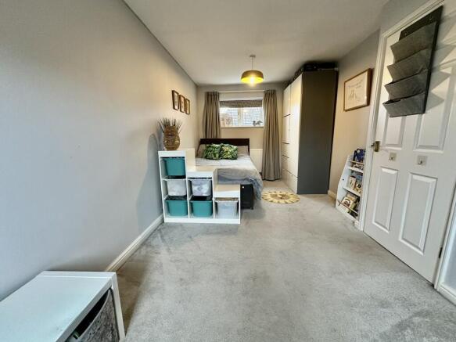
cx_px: 228
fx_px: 184
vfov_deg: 85.7
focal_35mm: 14
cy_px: 171
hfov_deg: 102.1
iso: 320
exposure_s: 1/50
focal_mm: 2.22
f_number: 2.2
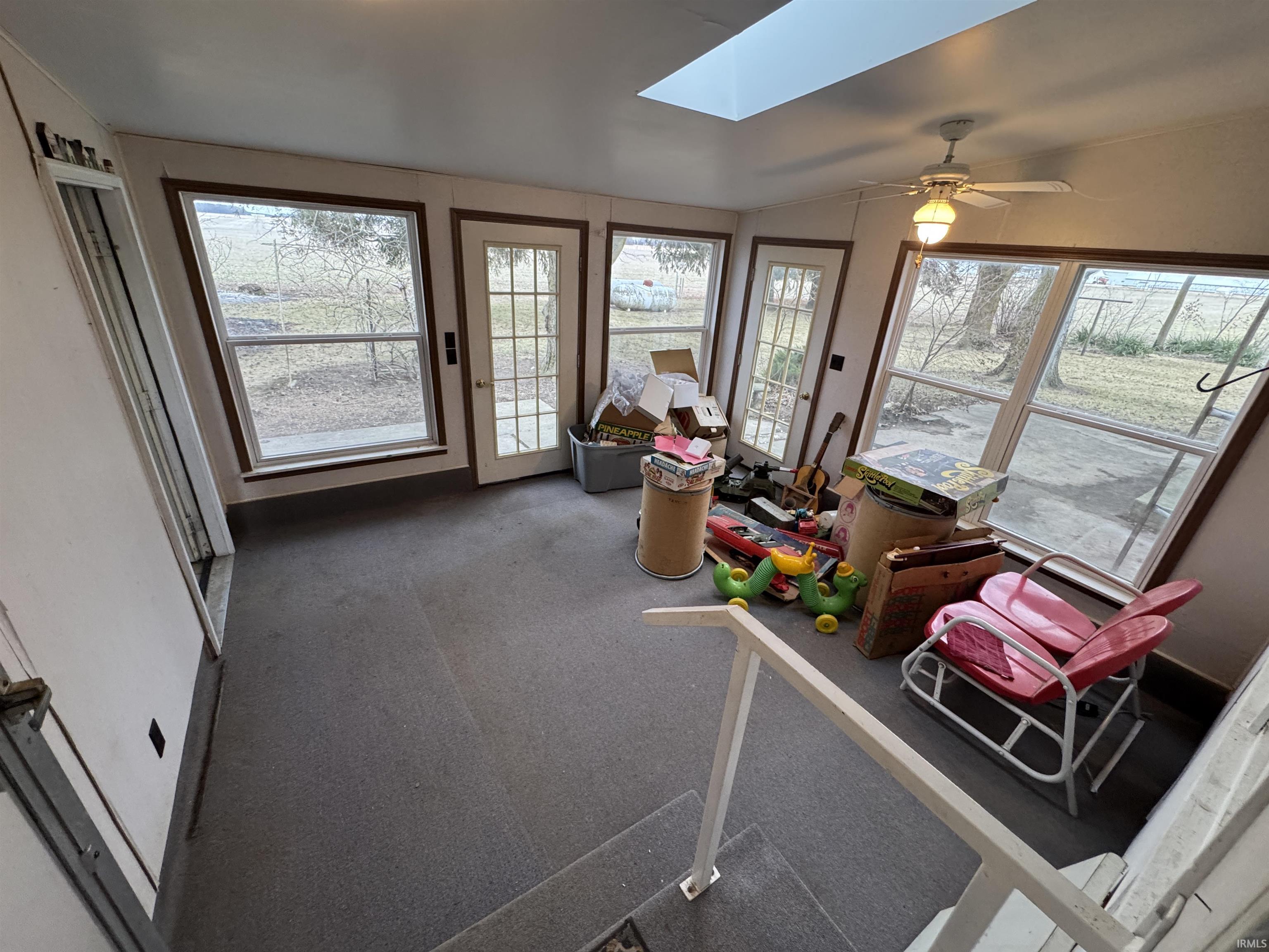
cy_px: 476
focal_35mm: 14
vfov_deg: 85.7
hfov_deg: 102.1
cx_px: 634
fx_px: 513
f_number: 2.2
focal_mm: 2.22
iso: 320
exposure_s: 1/120
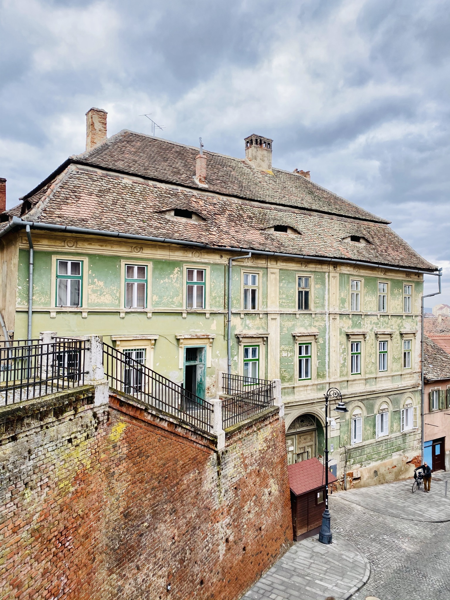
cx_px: 225
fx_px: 451
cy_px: 300
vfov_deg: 67.3
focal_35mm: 26
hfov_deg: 53.1
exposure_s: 1/217
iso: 32
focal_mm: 4.25
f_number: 1.8
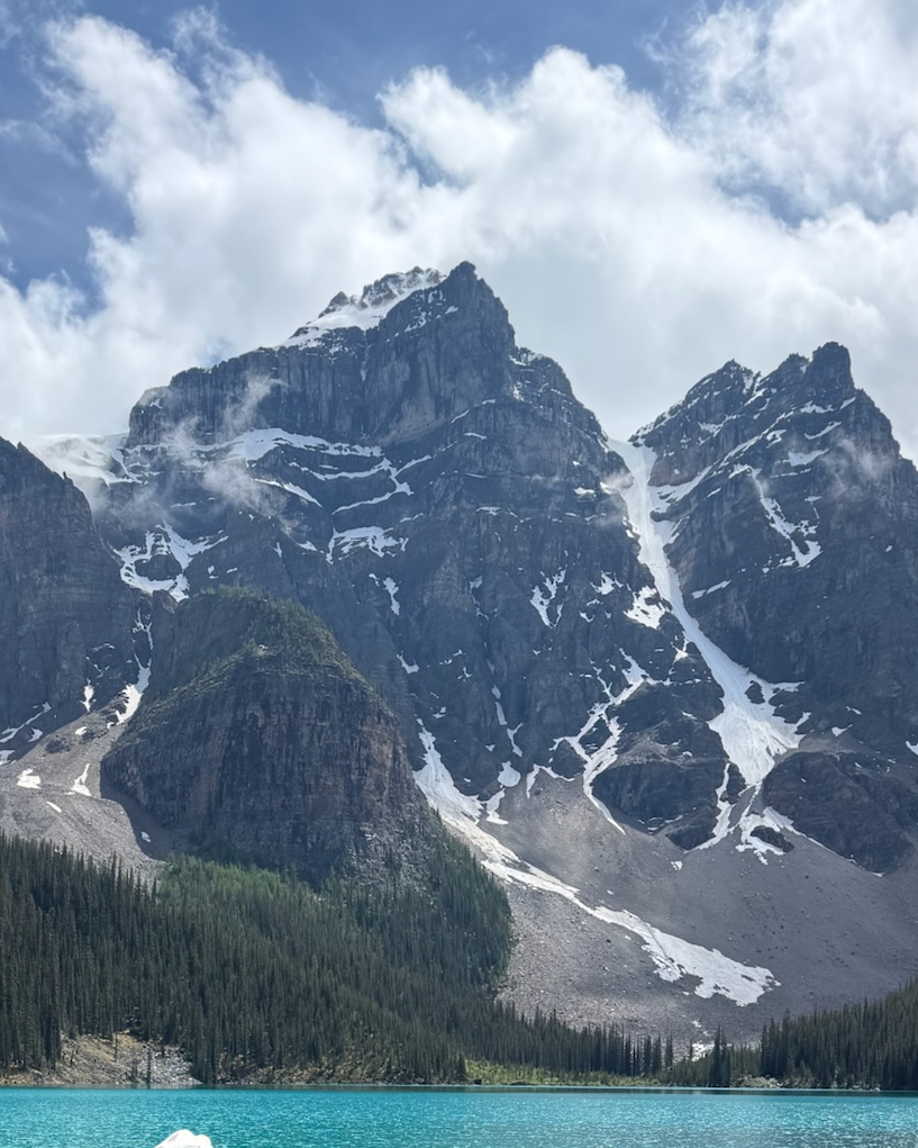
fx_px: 1596
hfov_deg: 31.8
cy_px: 1040
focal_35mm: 47
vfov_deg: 36.9
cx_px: 303
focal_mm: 6.76
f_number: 1.78
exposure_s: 1/5348
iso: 80
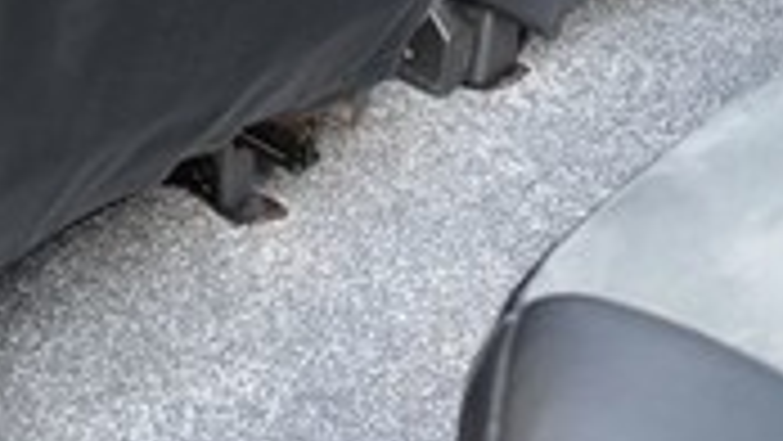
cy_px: 306
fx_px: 1412
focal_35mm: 68
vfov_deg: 17.7
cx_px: 274
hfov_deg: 30.8
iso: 800
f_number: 3.5
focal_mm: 18
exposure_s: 1/40
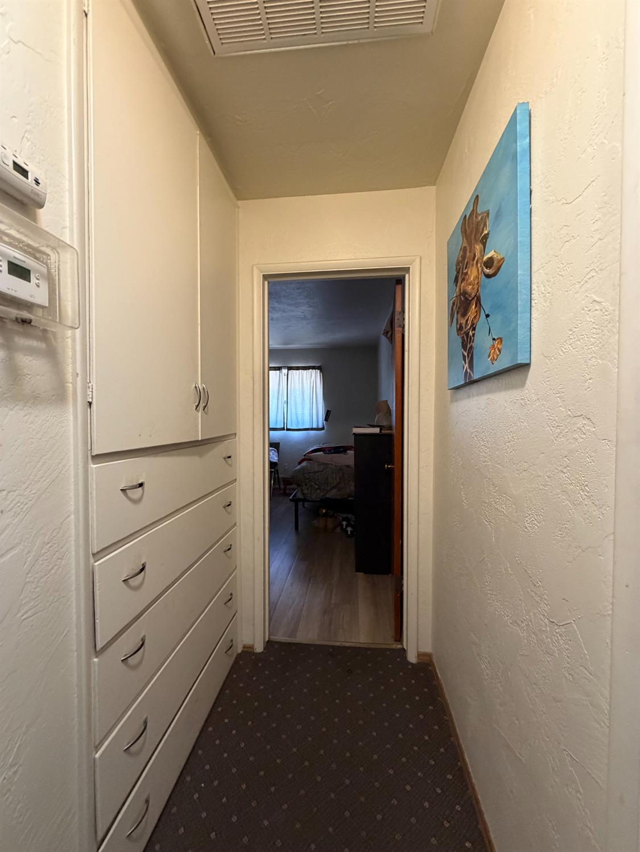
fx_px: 345
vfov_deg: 102.0
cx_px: 320
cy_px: 426
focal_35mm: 14
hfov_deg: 85.7
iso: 500
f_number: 2.2
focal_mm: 2.22
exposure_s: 1/60
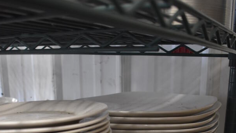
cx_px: 117
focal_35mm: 50
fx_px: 312
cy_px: 156
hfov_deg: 41.5
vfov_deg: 22.4
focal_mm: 21
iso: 1800
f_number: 3.8
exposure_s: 1/125
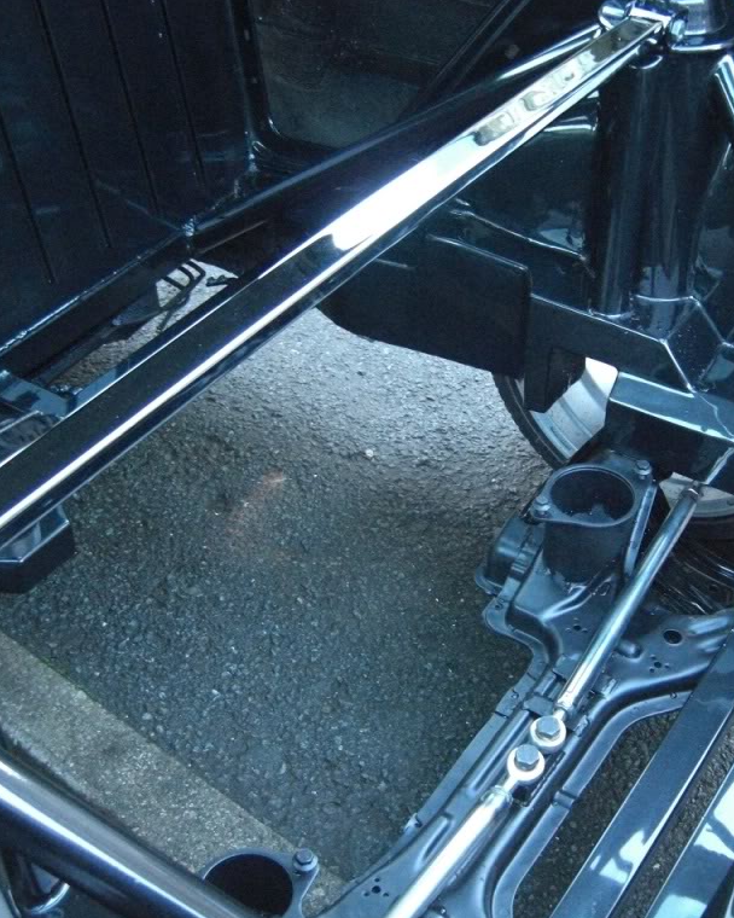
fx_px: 1358
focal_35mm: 50
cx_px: 495
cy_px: 460
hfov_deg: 30.0
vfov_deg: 37.3
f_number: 2.8
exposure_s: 1/30
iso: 800
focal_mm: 7.9
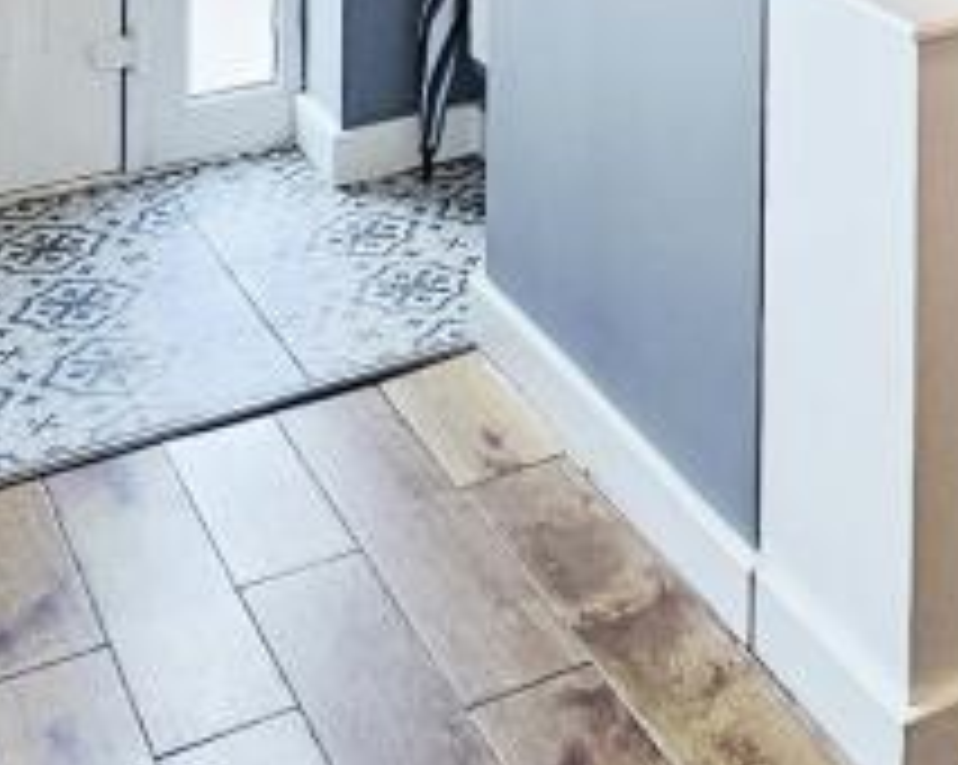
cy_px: -268
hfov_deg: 29.6
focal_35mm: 61
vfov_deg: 22.0
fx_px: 1728
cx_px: 882
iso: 160
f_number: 2.2
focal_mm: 1.7
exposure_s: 1/50
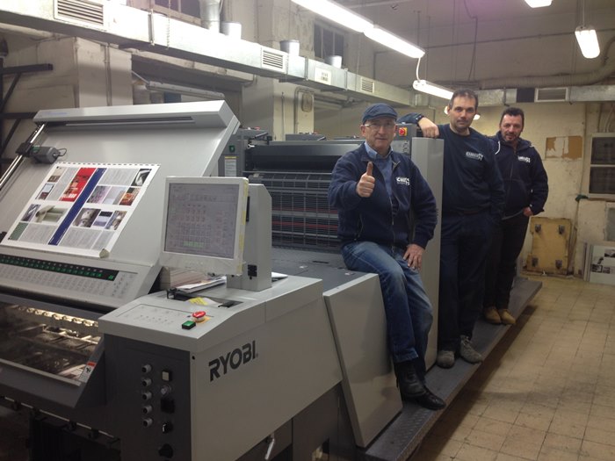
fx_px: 586
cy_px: 230
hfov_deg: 55.4
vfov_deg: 42.9
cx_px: 308
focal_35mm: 33
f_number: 2.4
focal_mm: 4.12
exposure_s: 1/20
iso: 50
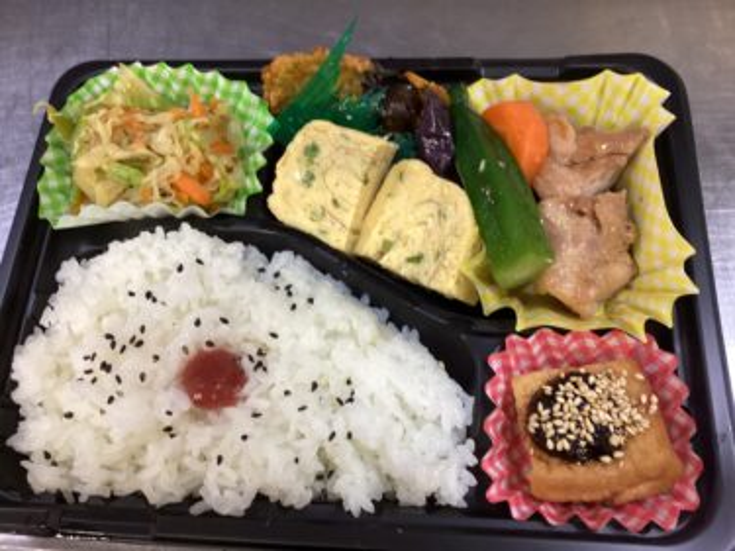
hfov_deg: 58.4
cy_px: 276
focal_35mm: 31
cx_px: 368
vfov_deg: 45.4
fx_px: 658
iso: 160
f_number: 2.4
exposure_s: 1/50
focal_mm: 3.3
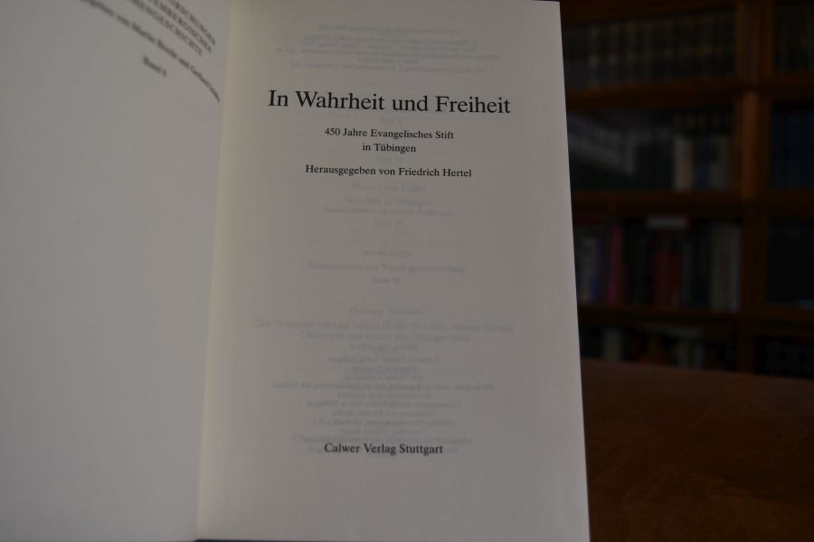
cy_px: 271
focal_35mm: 36
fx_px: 814
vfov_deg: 36.9
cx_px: 407
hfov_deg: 53.1
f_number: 4.5
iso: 400
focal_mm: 24
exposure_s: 1/250
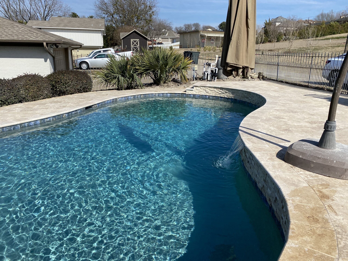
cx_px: 174
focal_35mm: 26
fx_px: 261
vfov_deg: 53.1
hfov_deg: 67.3
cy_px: 130
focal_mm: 4.25
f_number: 1.8
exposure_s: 1/3401
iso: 32
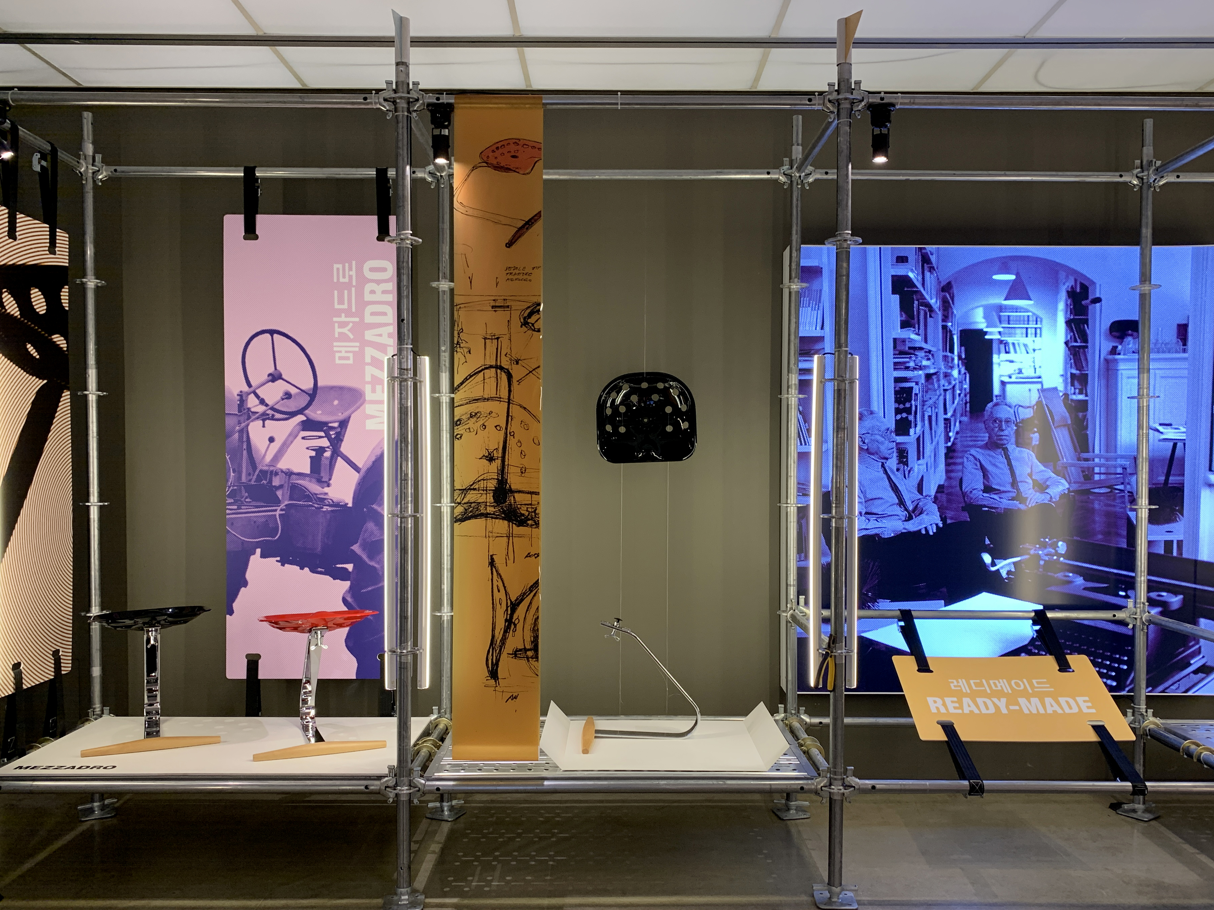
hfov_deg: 61.6
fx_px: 1017
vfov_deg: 48.2
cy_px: 501
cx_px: 627
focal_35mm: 29
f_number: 1.8
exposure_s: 1/60
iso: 80
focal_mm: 4.25
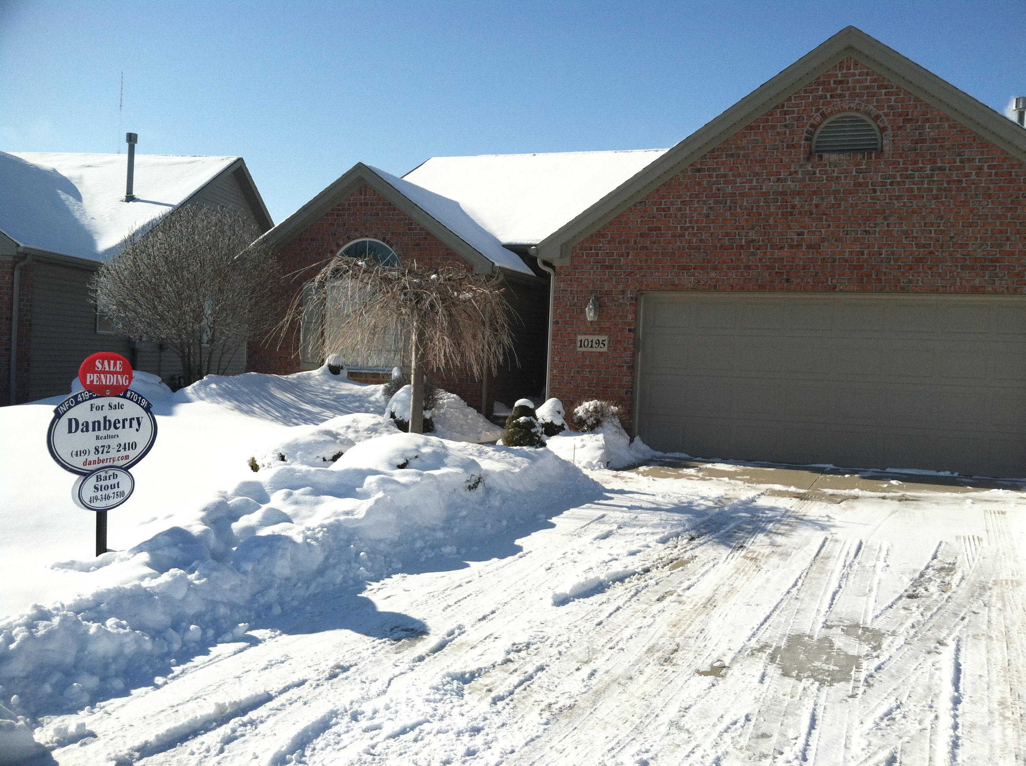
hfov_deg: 52.7
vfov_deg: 40.6
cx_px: 513
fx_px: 1036
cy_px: 383
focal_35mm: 35
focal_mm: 3.85
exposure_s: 1/2308
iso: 80
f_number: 2.8
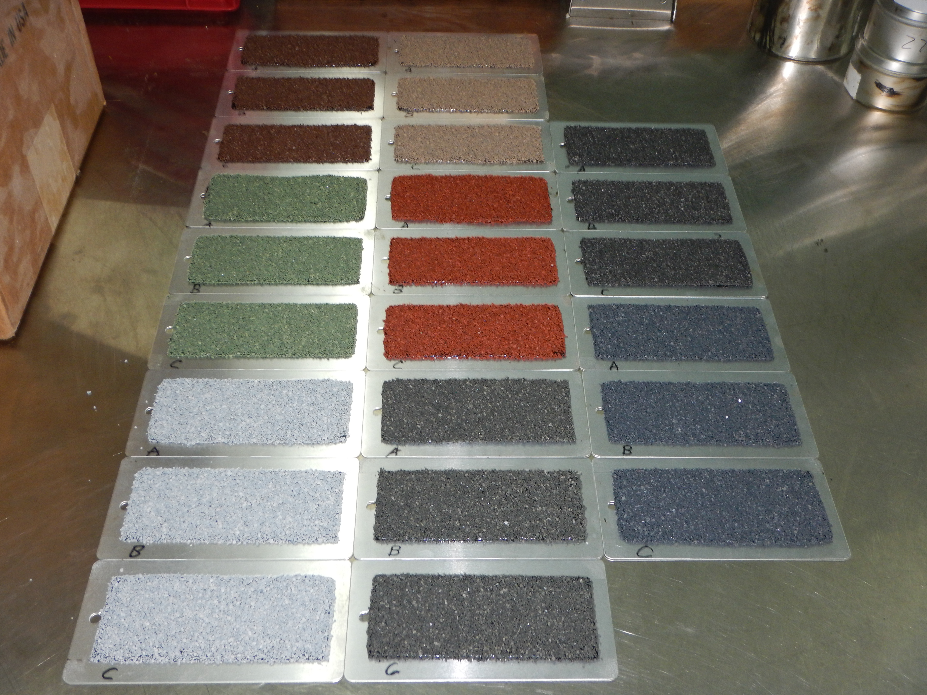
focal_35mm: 37
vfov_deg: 38.7
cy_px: 348
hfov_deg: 50.1
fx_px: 991
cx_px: 464
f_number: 4.2
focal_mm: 6.6
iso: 200
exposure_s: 1/30
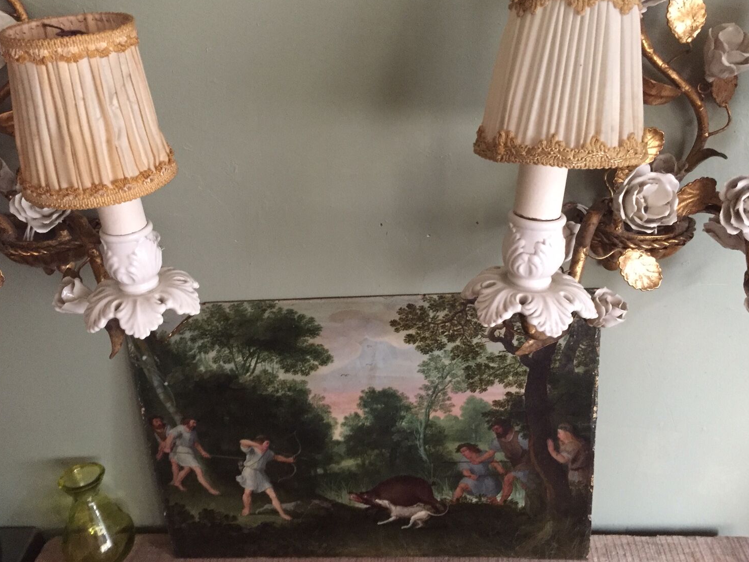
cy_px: 272
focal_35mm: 32
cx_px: 350
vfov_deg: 44.1
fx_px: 692
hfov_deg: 56.8
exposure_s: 1/17
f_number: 2.2
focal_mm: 4.15
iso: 320
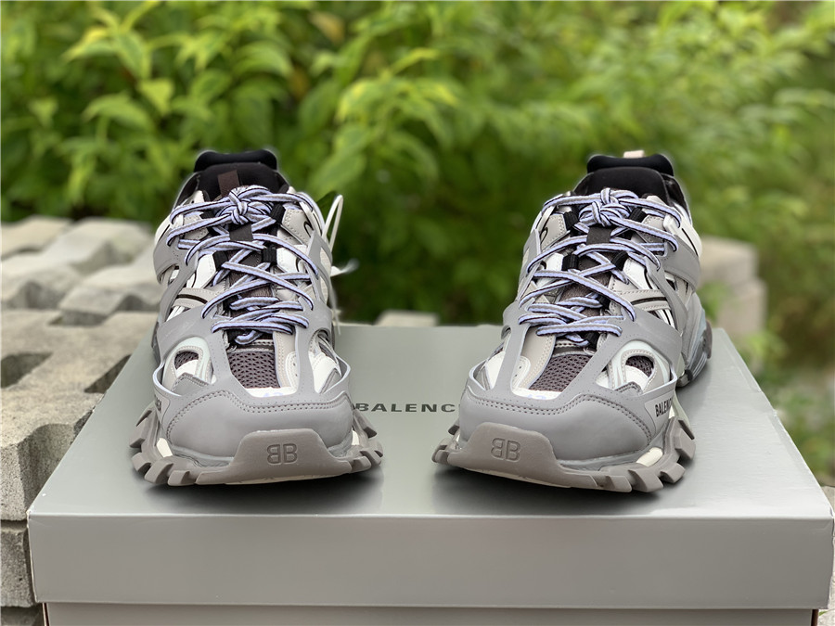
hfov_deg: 36.8
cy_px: 313
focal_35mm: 52
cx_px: 418
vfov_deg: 28.0
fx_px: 1254
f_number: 2.4
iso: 25
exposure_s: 1/122
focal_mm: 6
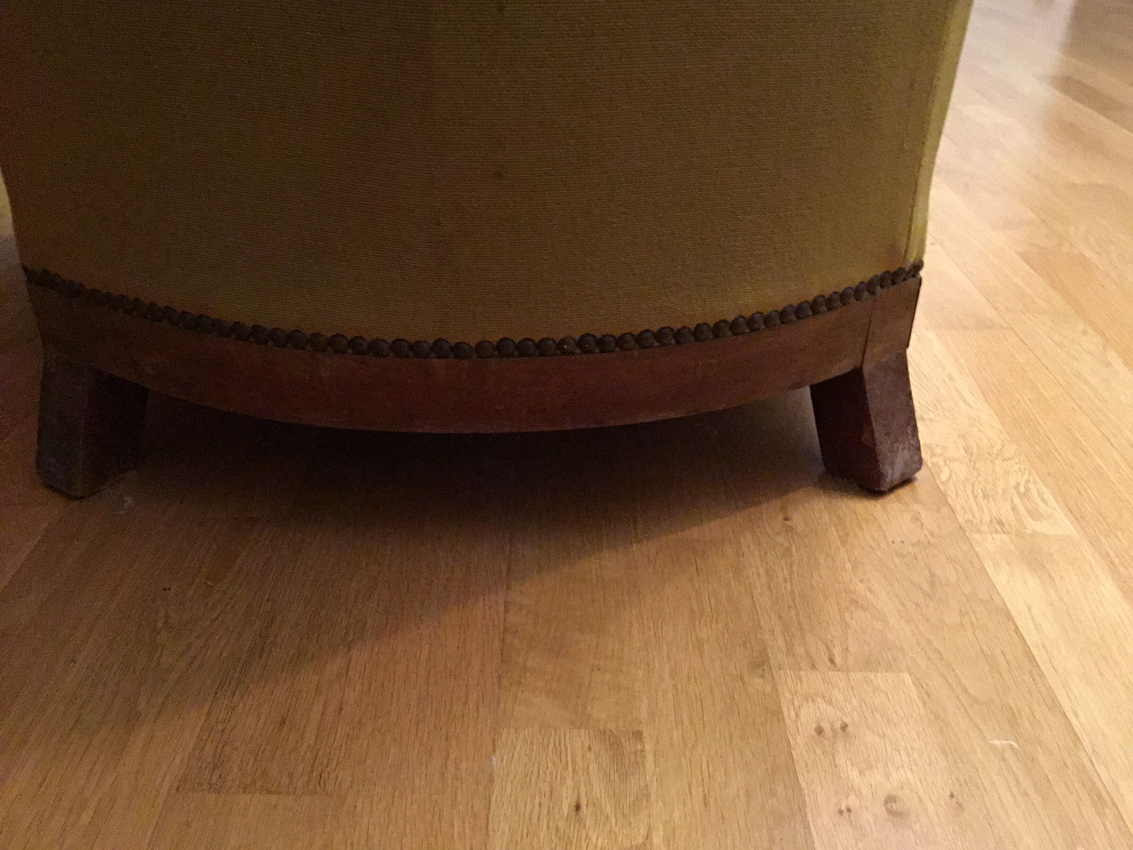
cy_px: 425
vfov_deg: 45.4
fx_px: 1015
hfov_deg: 58.4
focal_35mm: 31
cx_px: 566
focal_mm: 3.3
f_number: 2.4
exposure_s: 1/17
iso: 500
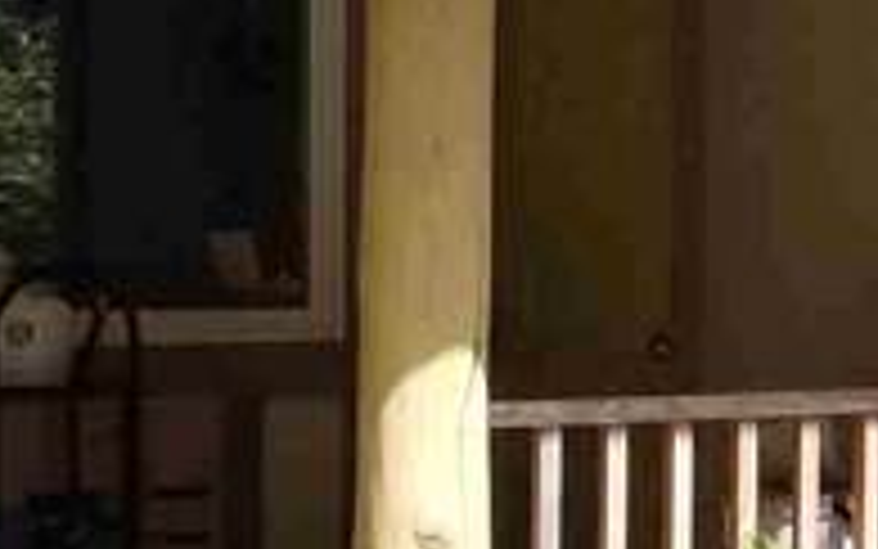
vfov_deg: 7.3
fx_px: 4332
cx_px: 1535
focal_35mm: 181
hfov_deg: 10.9
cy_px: 351
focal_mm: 4.25
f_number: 1.7
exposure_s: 1/1032
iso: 50
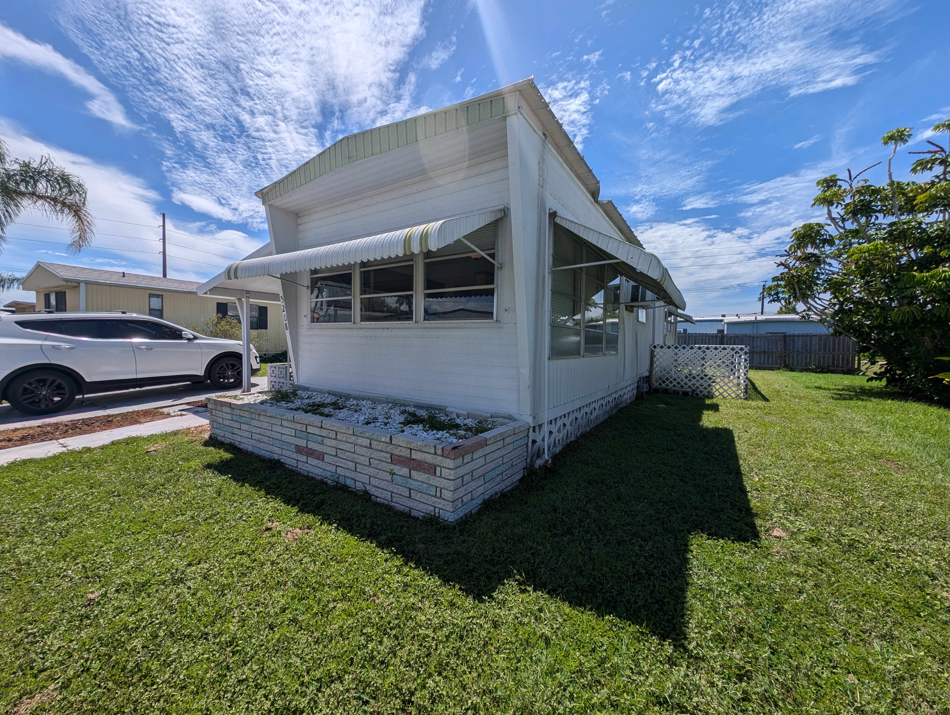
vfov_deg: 94.6
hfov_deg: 110.5
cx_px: 475
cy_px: 358
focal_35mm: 12
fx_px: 330
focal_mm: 2.23
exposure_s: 1/3460
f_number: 1.95
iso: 40
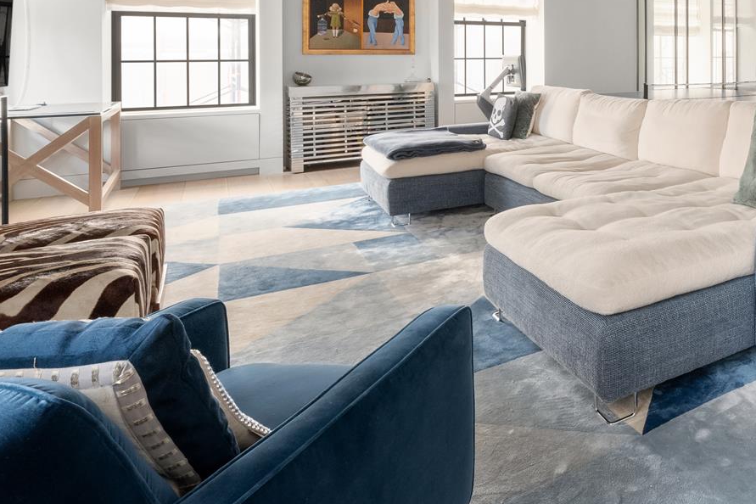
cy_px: 63
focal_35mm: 28
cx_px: 703
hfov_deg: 55.3
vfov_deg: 43.0
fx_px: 588
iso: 500
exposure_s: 5
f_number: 18
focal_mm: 13
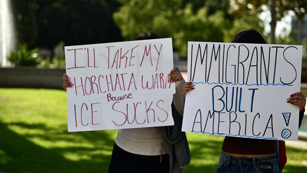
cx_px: 154
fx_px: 700
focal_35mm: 86
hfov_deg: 24.7
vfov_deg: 14.1
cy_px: 80
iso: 200
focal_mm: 82
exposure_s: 1/3200
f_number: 2.8
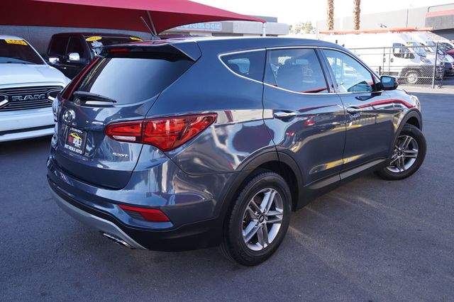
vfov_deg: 43.6
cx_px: 227
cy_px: 151
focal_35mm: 30
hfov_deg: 62.0
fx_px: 378
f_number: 5
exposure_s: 1/80
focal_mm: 20
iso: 100
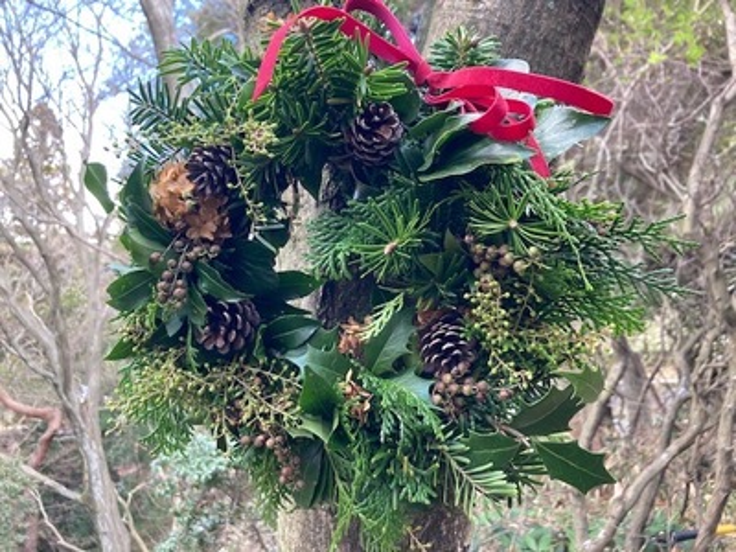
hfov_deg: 63.4
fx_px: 595
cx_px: 368
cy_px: 276
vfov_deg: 49.7
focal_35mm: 28
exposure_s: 1/86
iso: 80
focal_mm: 3.99
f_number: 1.8
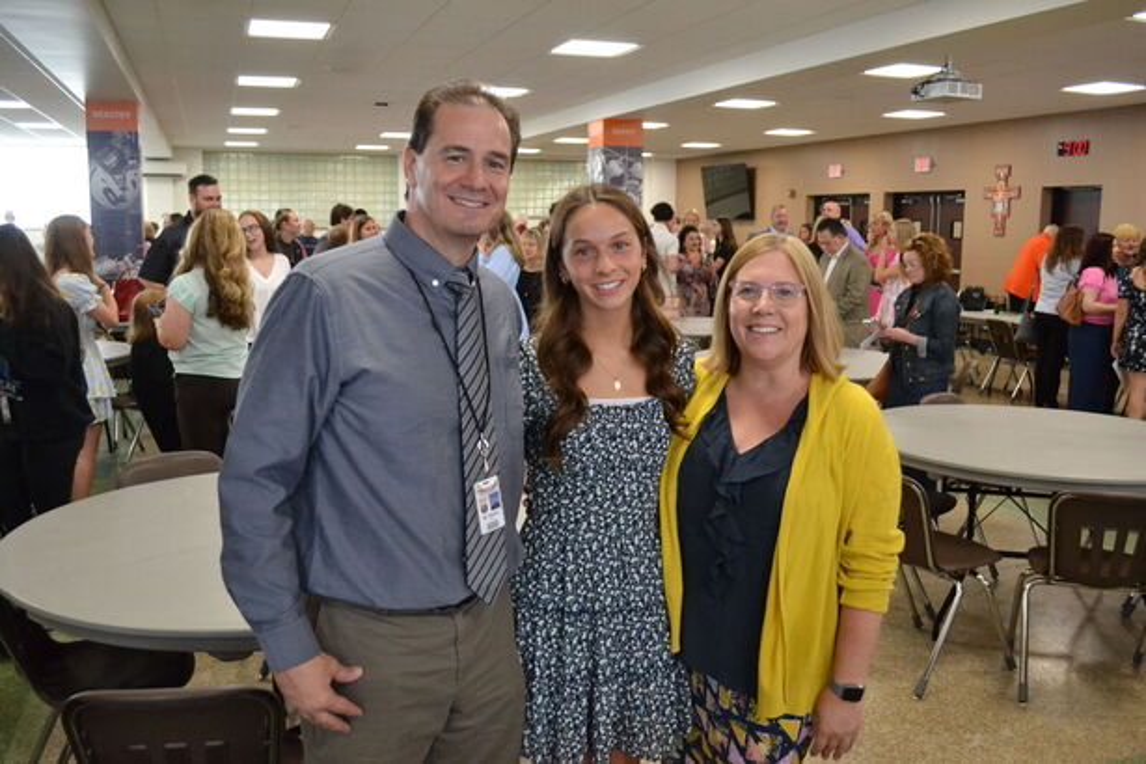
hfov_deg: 57.2
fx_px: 1050
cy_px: 382
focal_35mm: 33
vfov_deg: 40.0
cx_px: 573
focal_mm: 22
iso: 3200
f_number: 3.8
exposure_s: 1/250
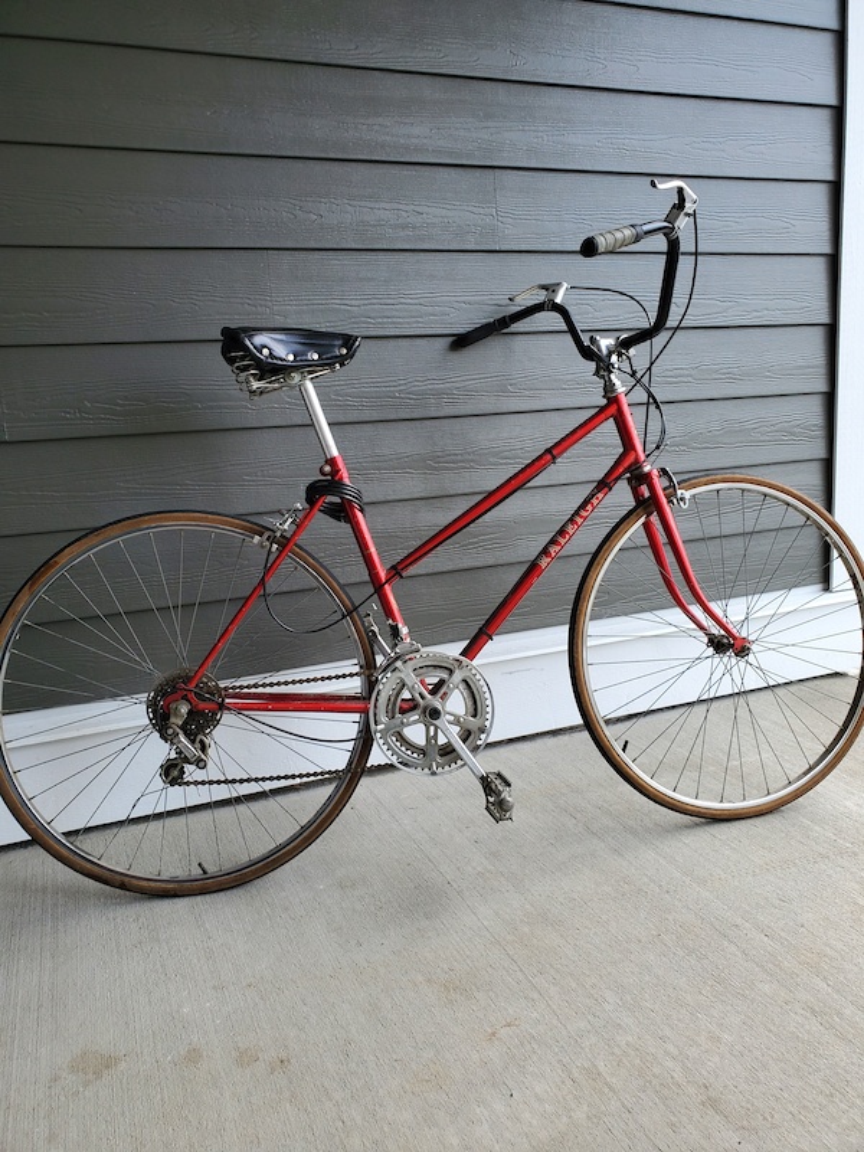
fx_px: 865
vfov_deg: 67.3
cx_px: 432
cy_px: 576
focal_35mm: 26
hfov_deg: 53.1
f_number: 2.4
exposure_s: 1/120
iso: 80
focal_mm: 4.3
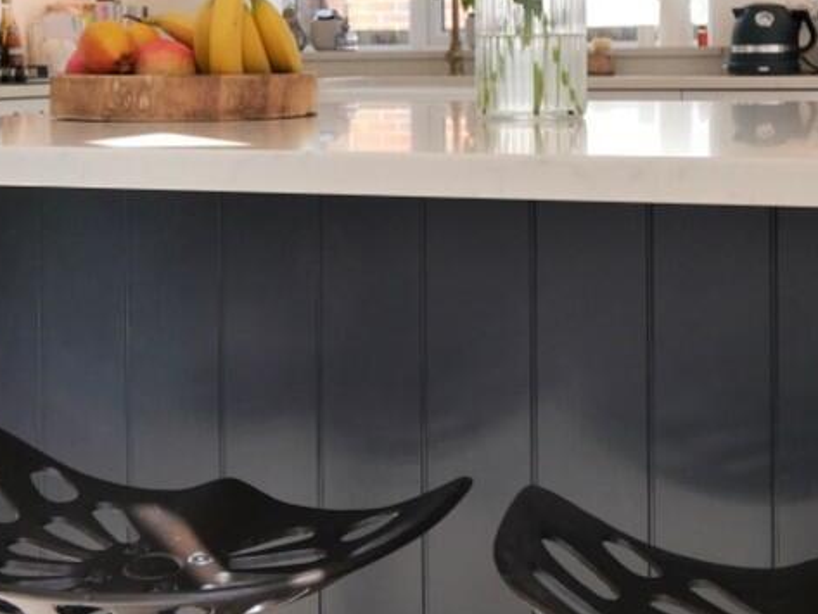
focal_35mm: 52
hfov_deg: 36.8
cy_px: 79
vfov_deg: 27.2
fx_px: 1229
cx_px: 417
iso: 200
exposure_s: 1/160
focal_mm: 12
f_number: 4.5
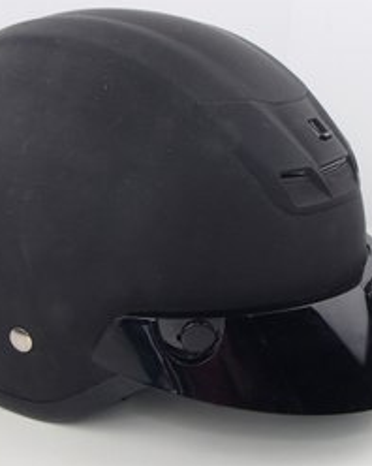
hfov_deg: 30.2
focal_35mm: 50
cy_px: 236
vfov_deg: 37.4
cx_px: 174
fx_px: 689
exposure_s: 1/160
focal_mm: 6.64
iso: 400
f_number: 4.7
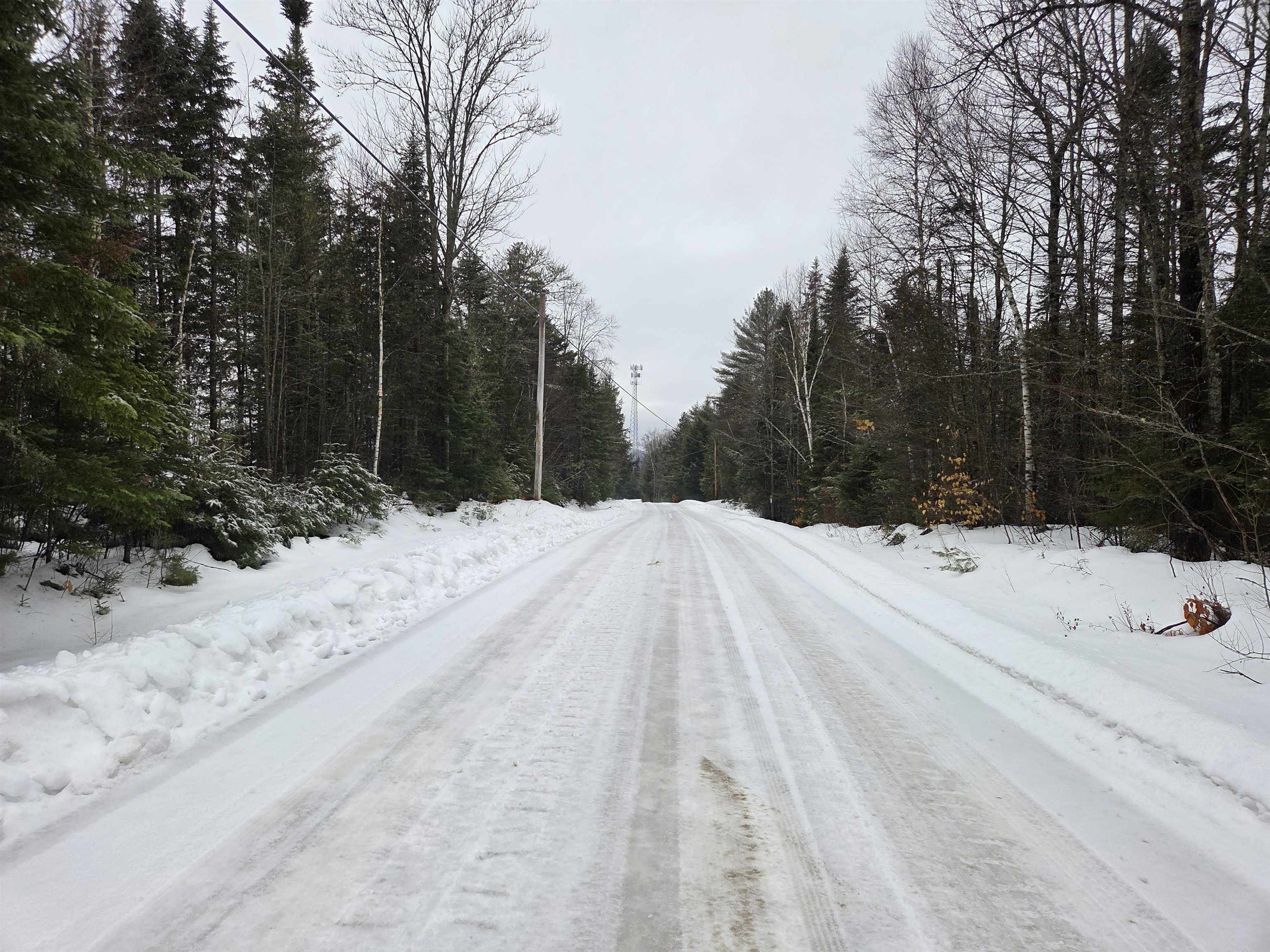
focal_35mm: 23
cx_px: 635
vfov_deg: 58.9
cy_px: 476
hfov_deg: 73.9
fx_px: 844
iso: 50
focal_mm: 5.4
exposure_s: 1/359
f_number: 1.8
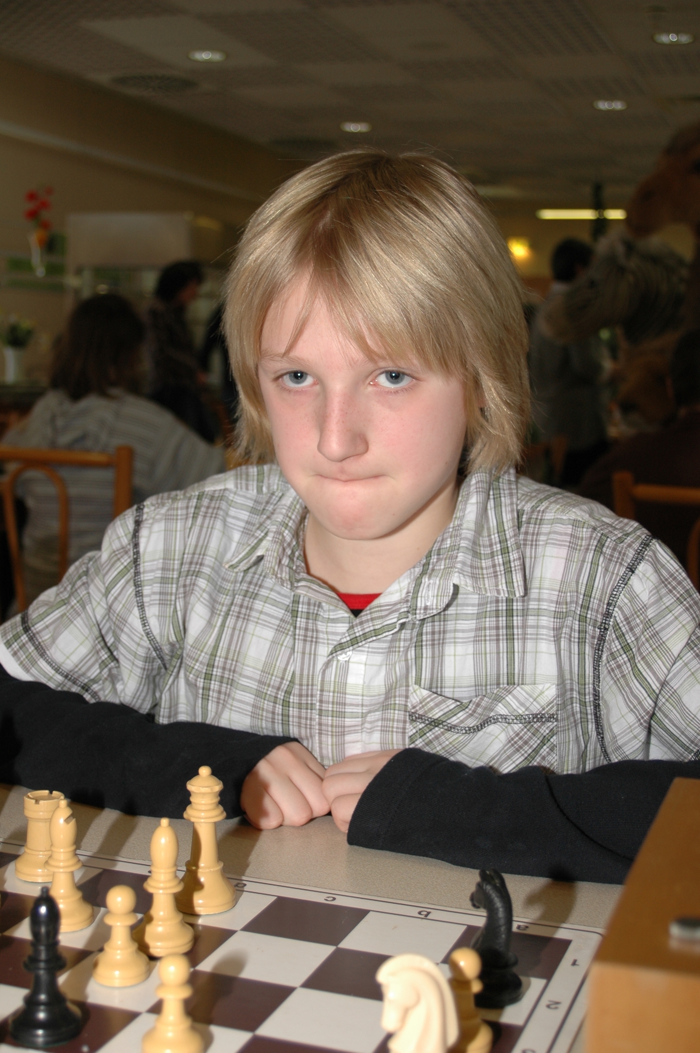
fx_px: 1490
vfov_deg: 38.9
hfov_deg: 26.4
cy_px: 526
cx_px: 350
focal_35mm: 51
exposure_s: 1/60
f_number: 4.8
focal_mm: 34
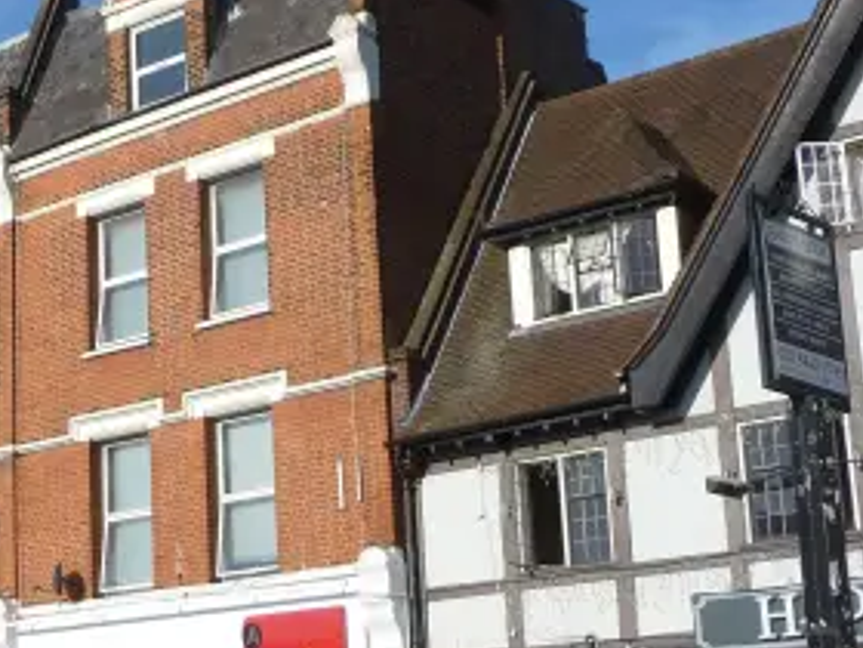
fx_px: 1870
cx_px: -34
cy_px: 383
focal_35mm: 75
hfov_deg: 24.6
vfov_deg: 19.6
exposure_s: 1/1000
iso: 100
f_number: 3.5
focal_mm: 5.3
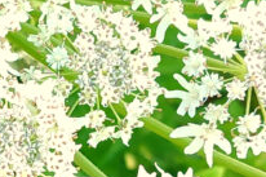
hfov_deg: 2.6
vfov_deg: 1.8
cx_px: -92
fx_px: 5773
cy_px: 195
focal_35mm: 782
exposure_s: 1/8
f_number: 20
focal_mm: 105
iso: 200
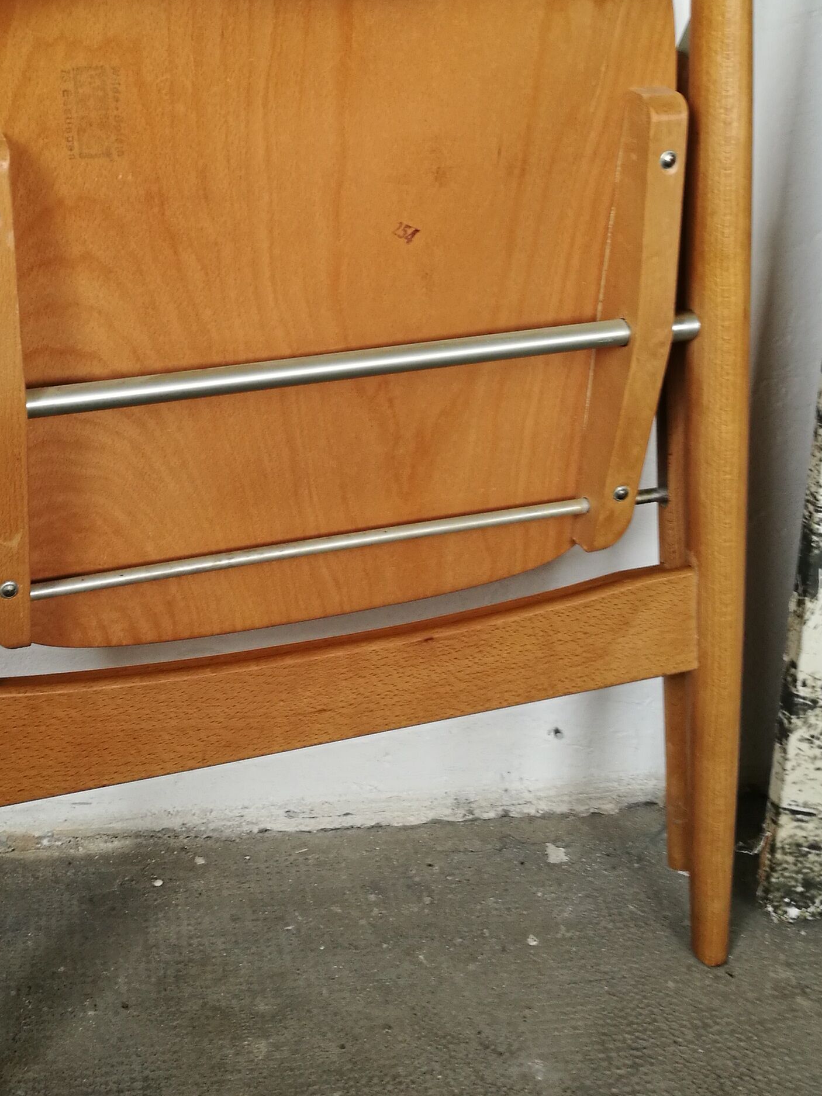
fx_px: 1488
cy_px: 350
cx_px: 276
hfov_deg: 30.7
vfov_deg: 39.9
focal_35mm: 47
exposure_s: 1/50
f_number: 2.2
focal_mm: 4.5
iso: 80
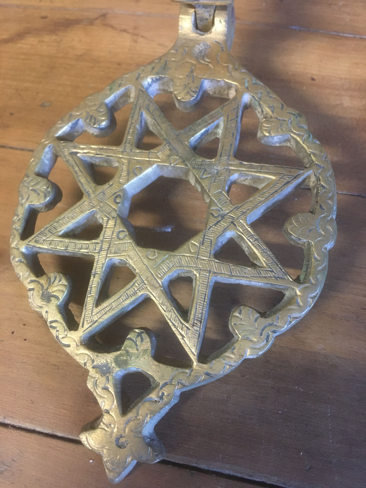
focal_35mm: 29
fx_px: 409
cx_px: 183
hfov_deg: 48.2
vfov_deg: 61.7
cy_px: 244
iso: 250
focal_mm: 4.15
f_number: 2.2
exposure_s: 1/17
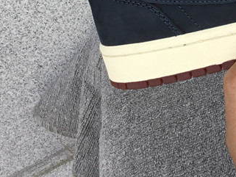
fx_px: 593
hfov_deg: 21.7
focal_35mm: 87
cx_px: 235
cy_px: -69
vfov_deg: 15.9
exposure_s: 1/248
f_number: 2.4
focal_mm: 3.3
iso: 25
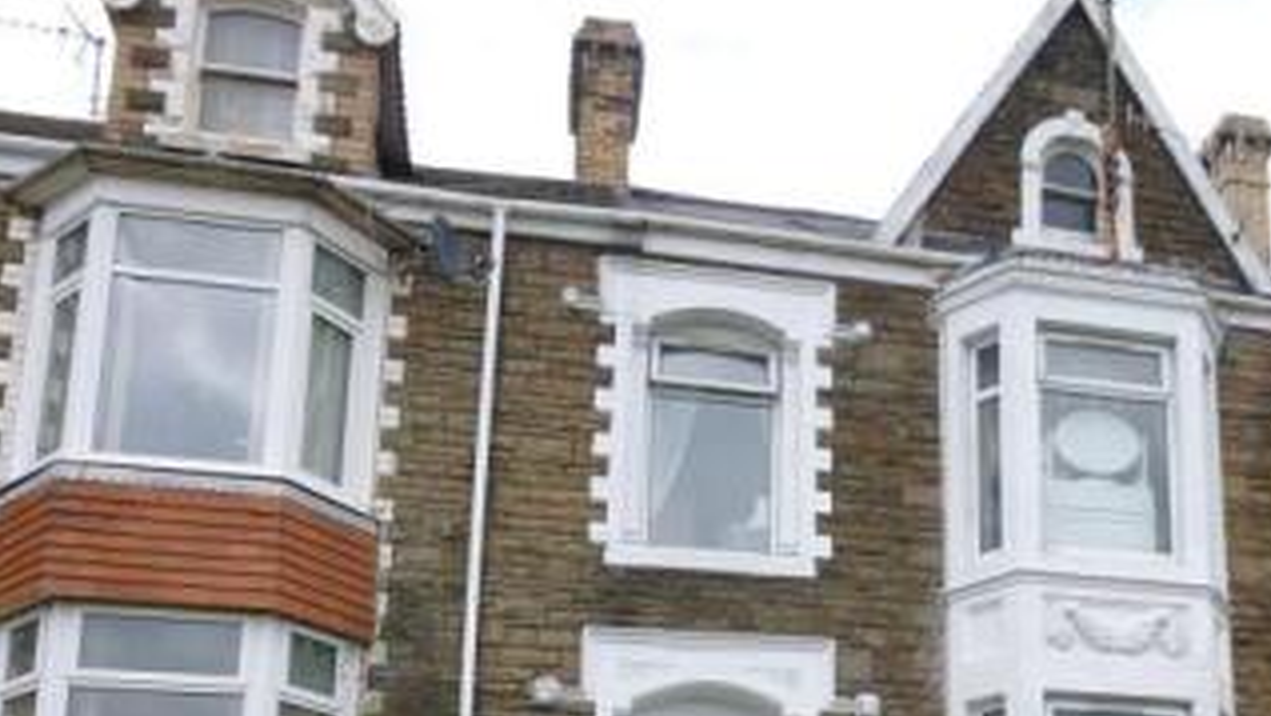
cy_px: 774
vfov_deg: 22.7
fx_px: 1685
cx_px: 1029
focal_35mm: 50
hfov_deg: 39.6
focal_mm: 4.5
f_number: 3.1
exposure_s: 1/400
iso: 100
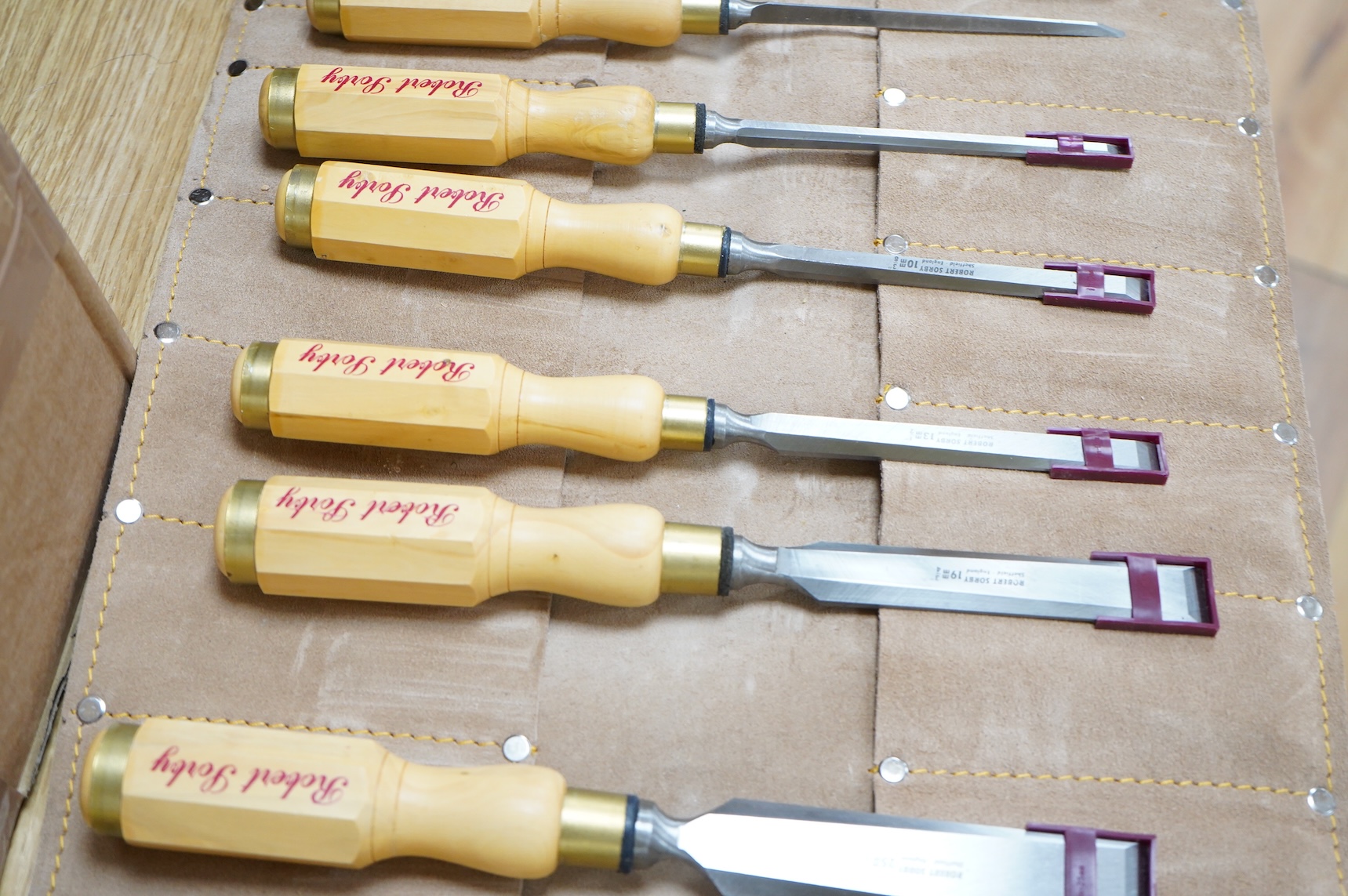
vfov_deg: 29.2
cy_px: 448
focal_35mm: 46
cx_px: 674
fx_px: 1721
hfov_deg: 42.8
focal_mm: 46
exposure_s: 1/80
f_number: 6.3
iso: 2500
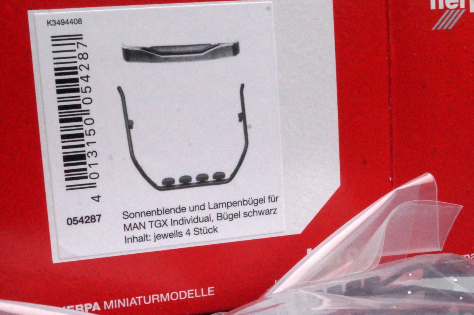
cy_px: 263
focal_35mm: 73
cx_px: 260
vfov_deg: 18.4
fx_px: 961
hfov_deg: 27.7
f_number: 25
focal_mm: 28
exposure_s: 1/60
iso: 2500
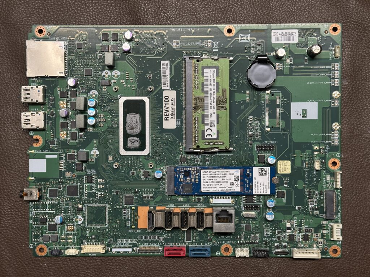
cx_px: 185
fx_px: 513
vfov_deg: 30.3
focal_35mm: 48
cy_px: 138
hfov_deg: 39.7
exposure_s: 1/50
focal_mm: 6.86
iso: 200
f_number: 1.78
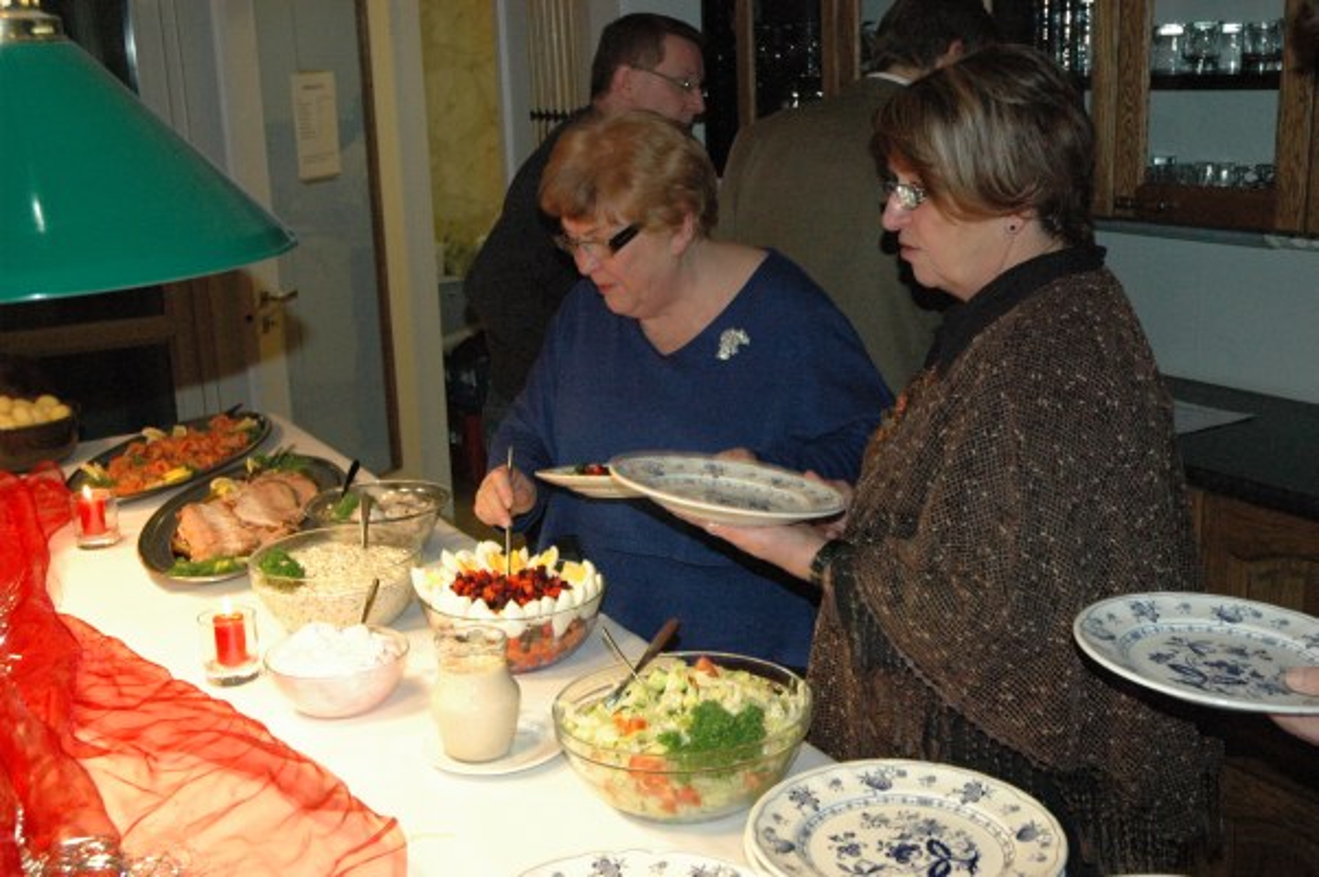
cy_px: 438
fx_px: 1592
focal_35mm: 44
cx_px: 660
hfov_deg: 45.0
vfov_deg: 30.8
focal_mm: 29
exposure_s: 1/60
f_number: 5
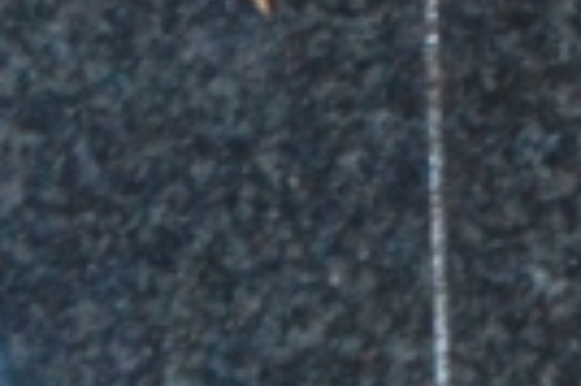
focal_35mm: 368
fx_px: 5932
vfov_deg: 3.7
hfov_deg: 5.6
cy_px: -202
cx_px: 494
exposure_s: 1/30
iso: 900
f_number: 18
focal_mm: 32
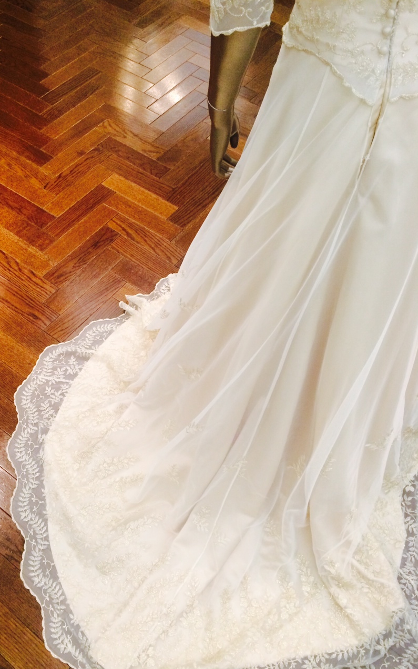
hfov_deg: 39.3
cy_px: 334
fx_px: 583
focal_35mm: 32
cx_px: 172
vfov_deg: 59.7
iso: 160
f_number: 2.2
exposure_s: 1/30
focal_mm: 4.12
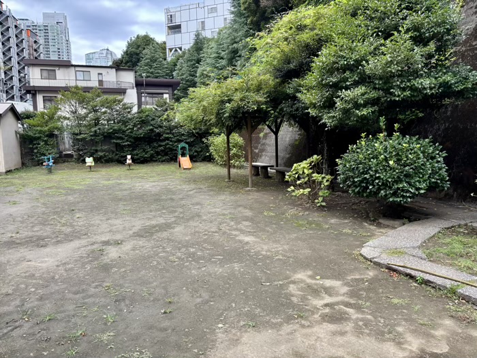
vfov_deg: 53.1
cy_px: 179
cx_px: 238
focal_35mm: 26
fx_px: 358
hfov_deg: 67.3
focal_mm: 5.96
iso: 125
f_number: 1.6
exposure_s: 1/121
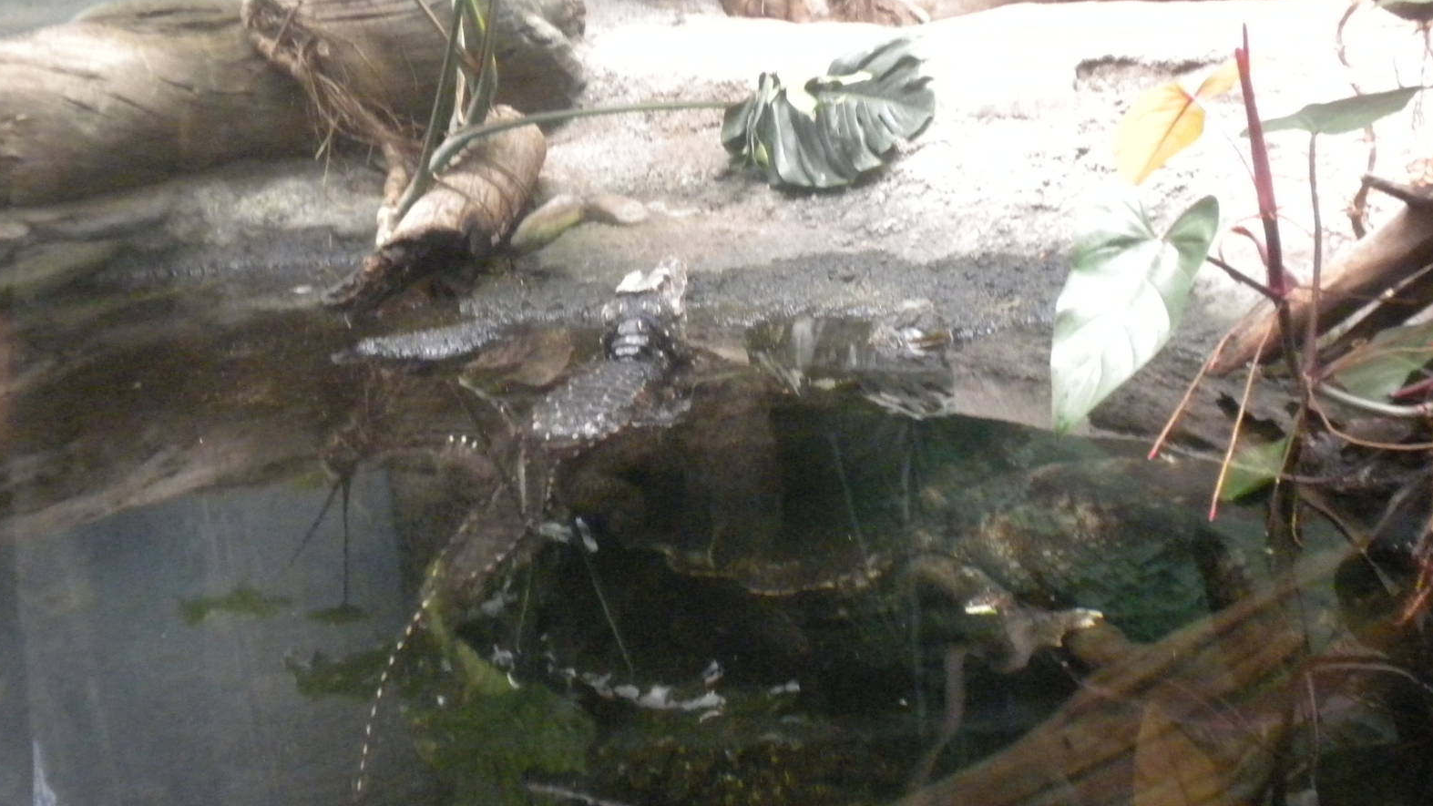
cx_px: 717
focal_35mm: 41
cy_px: 303
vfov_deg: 28.9
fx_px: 1558
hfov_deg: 49.4
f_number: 3.5
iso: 800
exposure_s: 1/87.3
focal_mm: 6.6
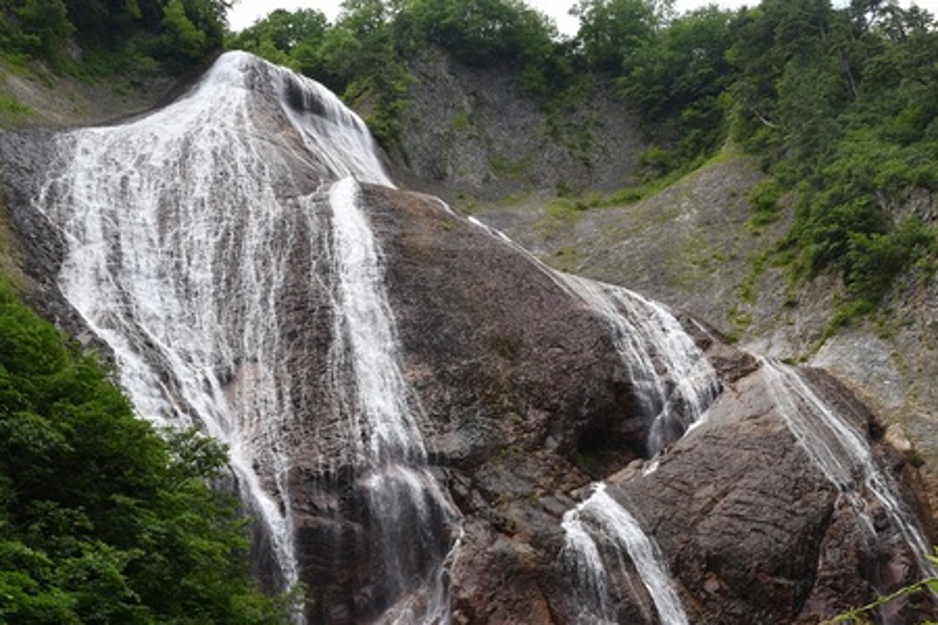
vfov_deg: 33.0
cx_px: 469
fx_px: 1055
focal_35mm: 40
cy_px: 312
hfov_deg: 47.9
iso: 100
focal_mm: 27
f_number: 13
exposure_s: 1/40
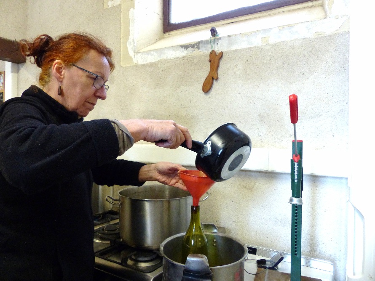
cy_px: 140
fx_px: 271
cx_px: 188
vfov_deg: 54.9
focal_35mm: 25
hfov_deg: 69.4
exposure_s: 1/60
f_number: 2.8
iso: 400
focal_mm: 4.5
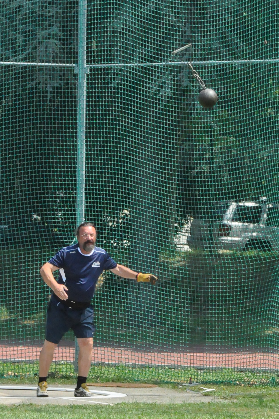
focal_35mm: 105
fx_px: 1221
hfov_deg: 13.0
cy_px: 210
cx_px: 140
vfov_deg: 19.5
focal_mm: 70
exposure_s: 1/1000
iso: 2800
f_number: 13
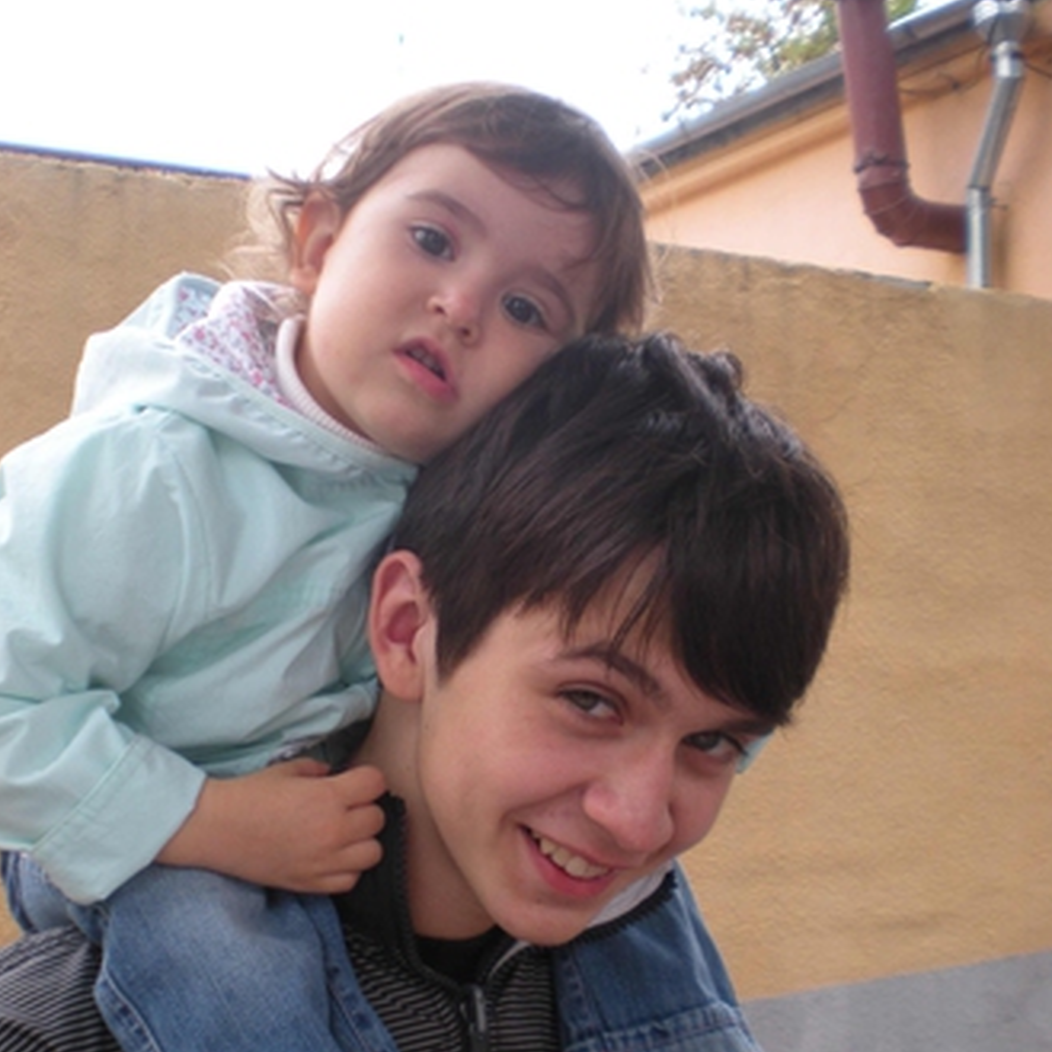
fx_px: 1582
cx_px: 521
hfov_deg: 36.8
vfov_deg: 36.6
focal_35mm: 46
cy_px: 656
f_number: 3.1
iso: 82
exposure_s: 1/59
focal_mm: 6.3
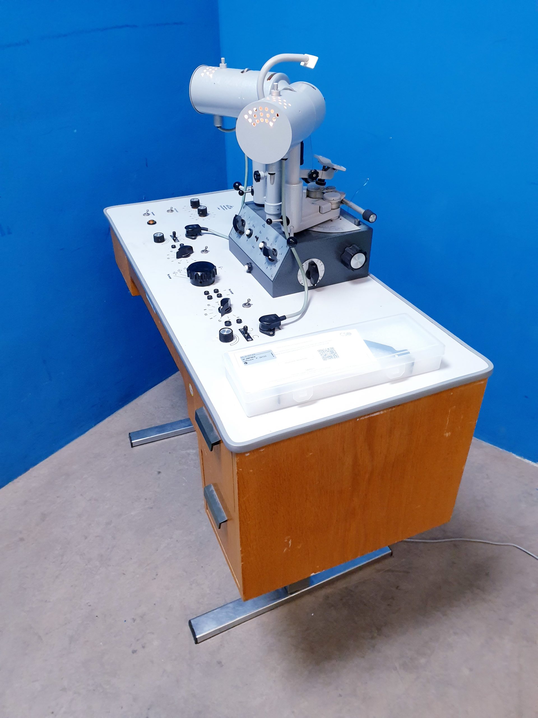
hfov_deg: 53.1
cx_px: 269
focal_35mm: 26
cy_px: 359
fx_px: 539
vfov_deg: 67.3
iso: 320
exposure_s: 1/50
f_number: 2.4
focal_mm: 4.3
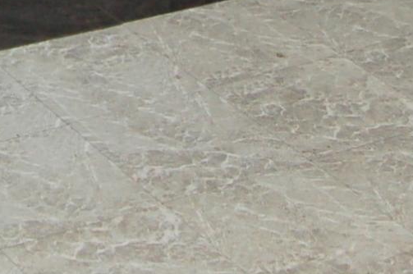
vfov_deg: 7.8
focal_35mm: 161
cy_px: -410
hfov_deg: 12.6
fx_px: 1845
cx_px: -19
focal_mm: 18
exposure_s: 1/8
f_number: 9
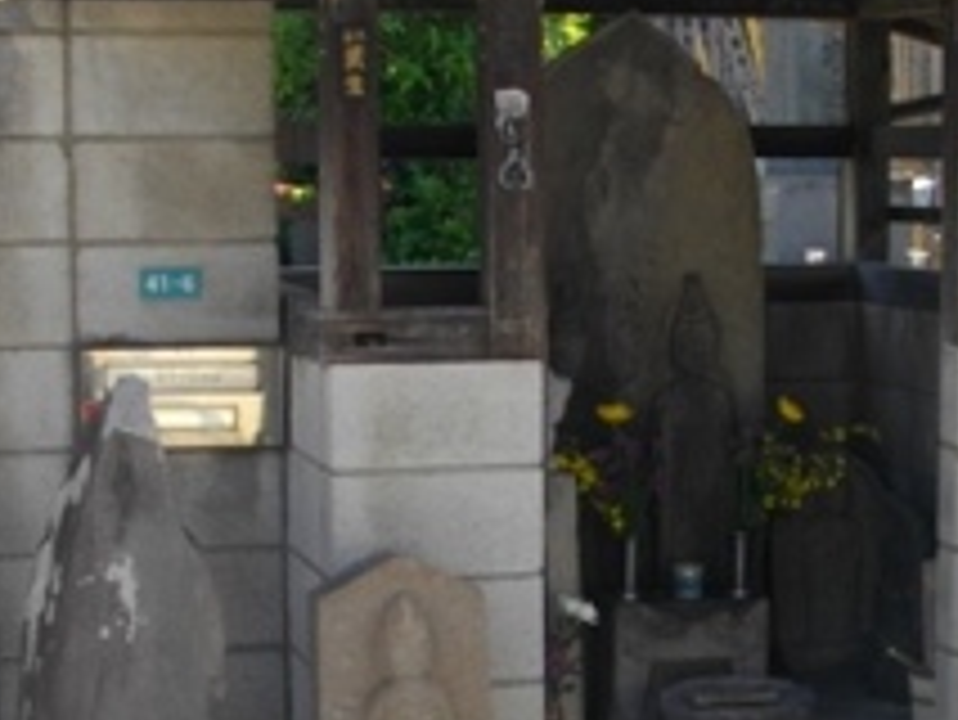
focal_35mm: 75
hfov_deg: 25.4
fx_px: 2077
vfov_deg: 19.6
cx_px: 801
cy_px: 214
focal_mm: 5.7
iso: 100
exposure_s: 1/320
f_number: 2.9
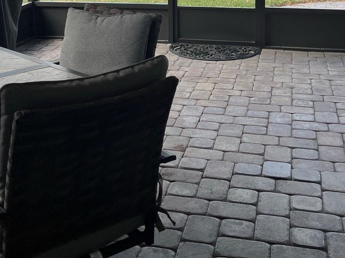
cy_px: -5
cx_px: 133
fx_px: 568
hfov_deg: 33.7
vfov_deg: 24.4
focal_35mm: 57
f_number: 1.5
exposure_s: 1/464
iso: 50
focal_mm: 5.7
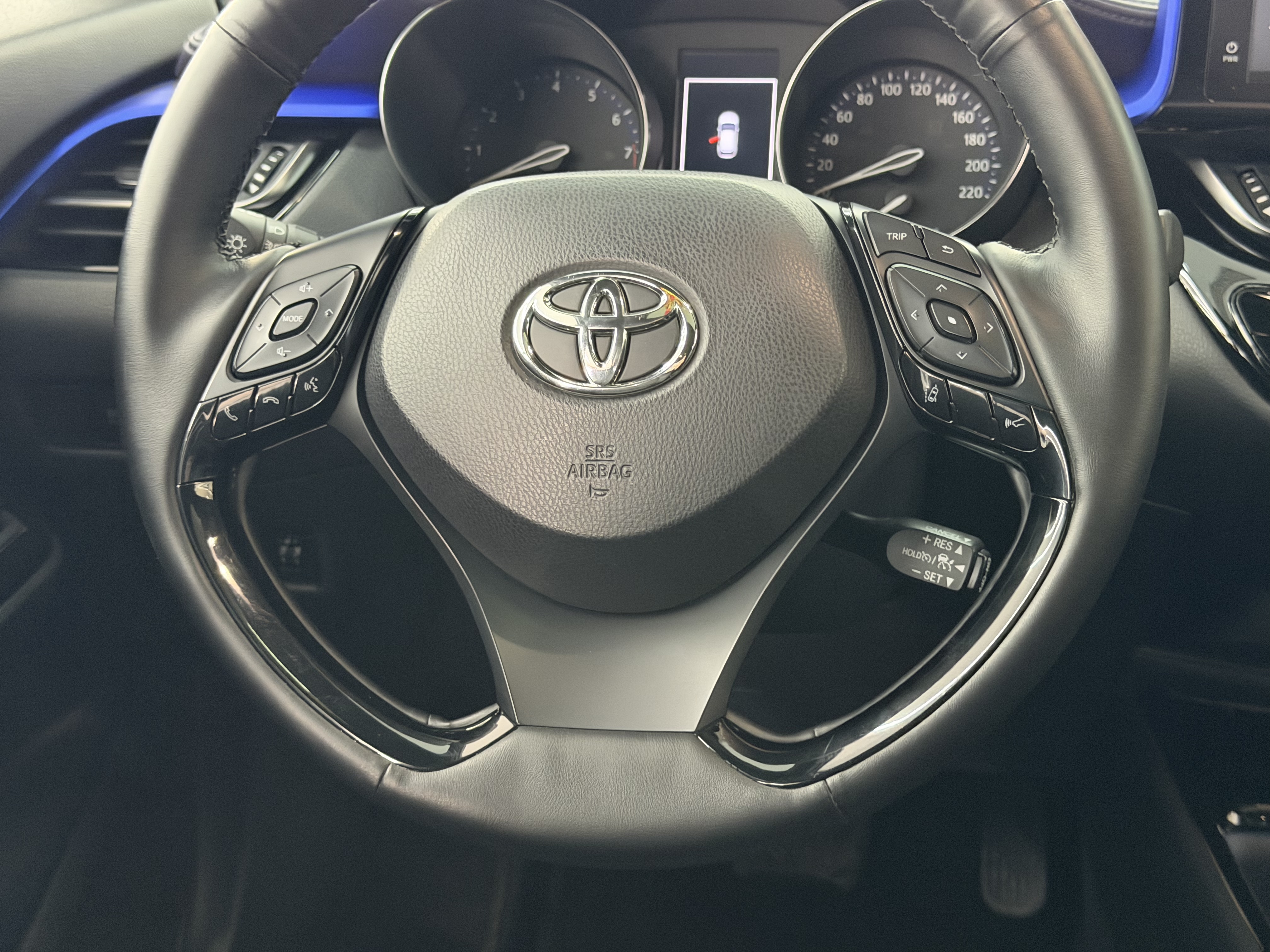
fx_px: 1761
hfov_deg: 39.7
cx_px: 635
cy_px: 476
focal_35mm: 48
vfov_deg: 30.3
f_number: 1.78
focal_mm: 6.76
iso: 500
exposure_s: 1/35
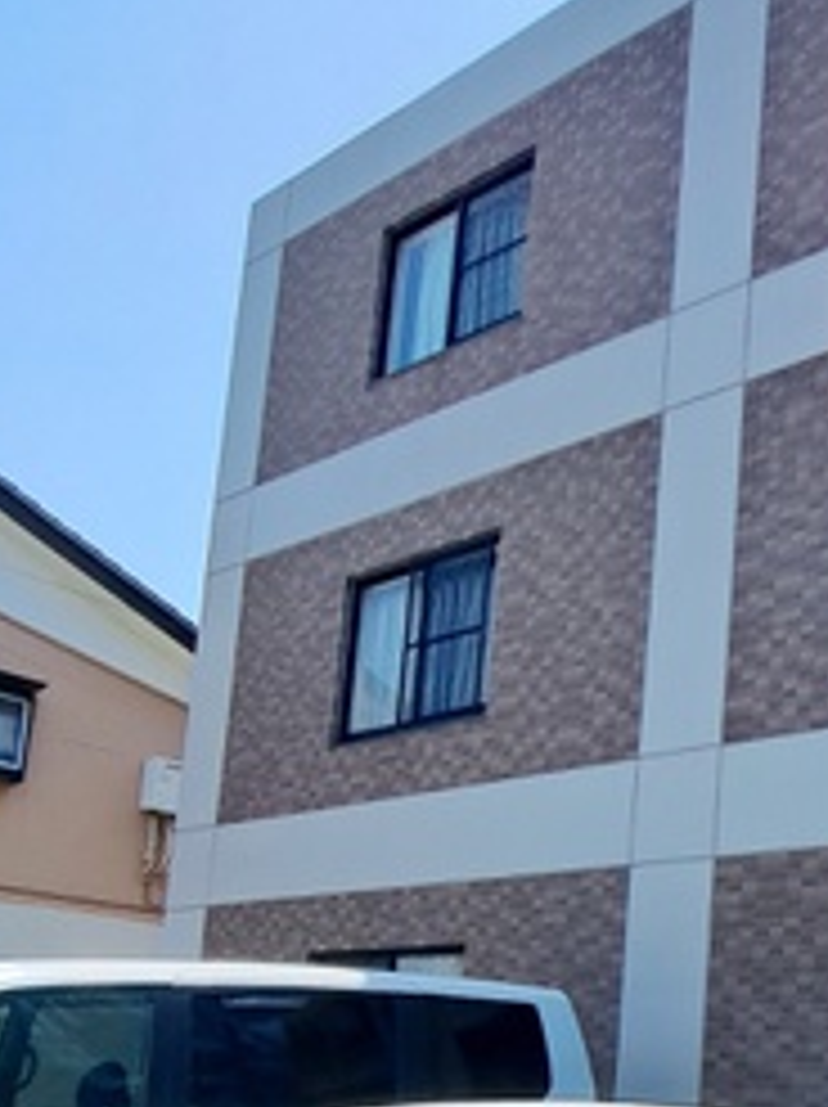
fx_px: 1182
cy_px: 958
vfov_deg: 46.2
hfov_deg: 34.6
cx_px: 853
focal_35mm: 37
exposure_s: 1/1462
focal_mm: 1.74
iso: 50
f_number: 2.2
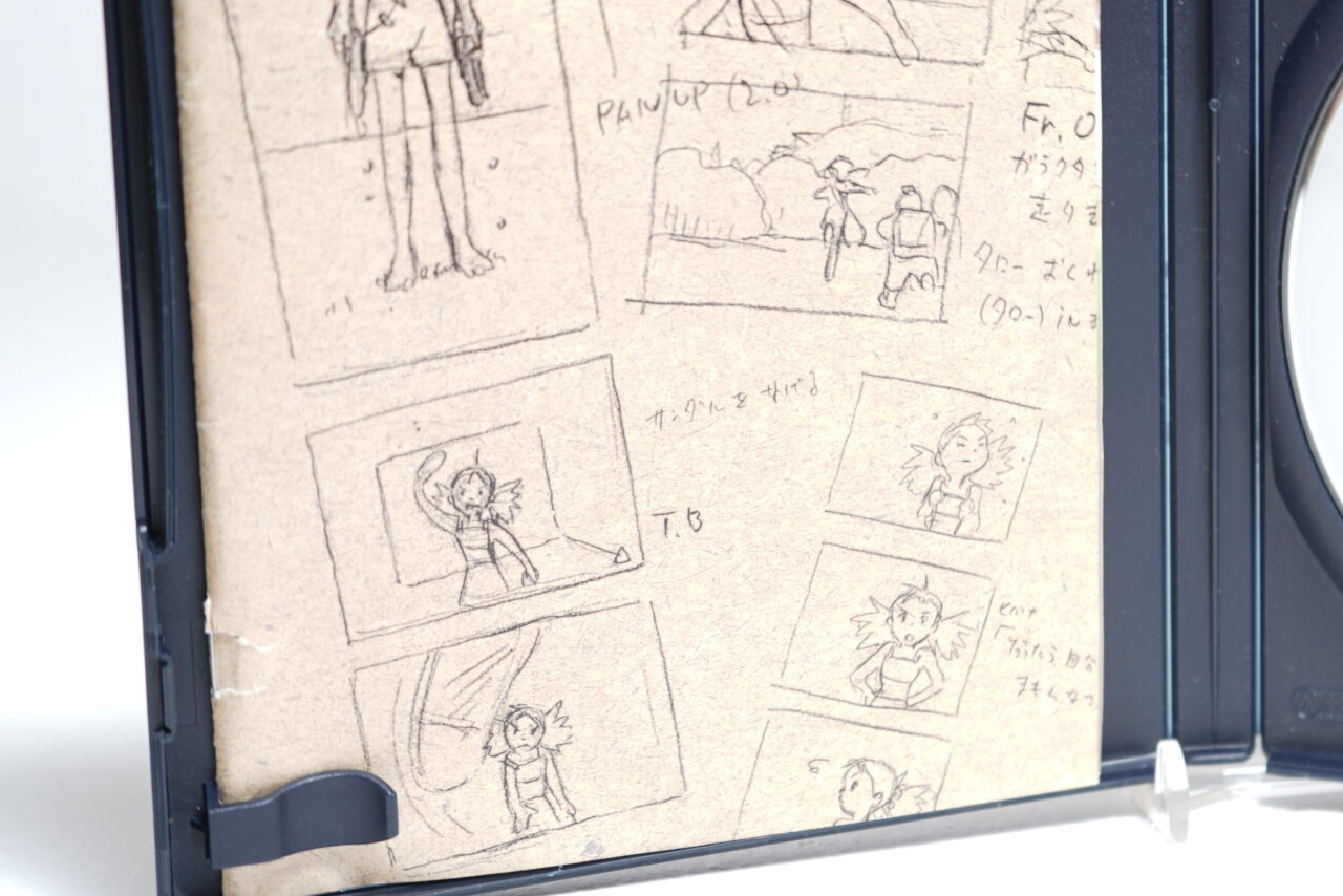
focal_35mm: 72
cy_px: 97
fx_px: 2686
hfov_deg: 27.0
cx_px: 1243
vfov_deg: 18.6
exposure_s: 1/3
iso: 64
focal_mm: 36
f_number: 4
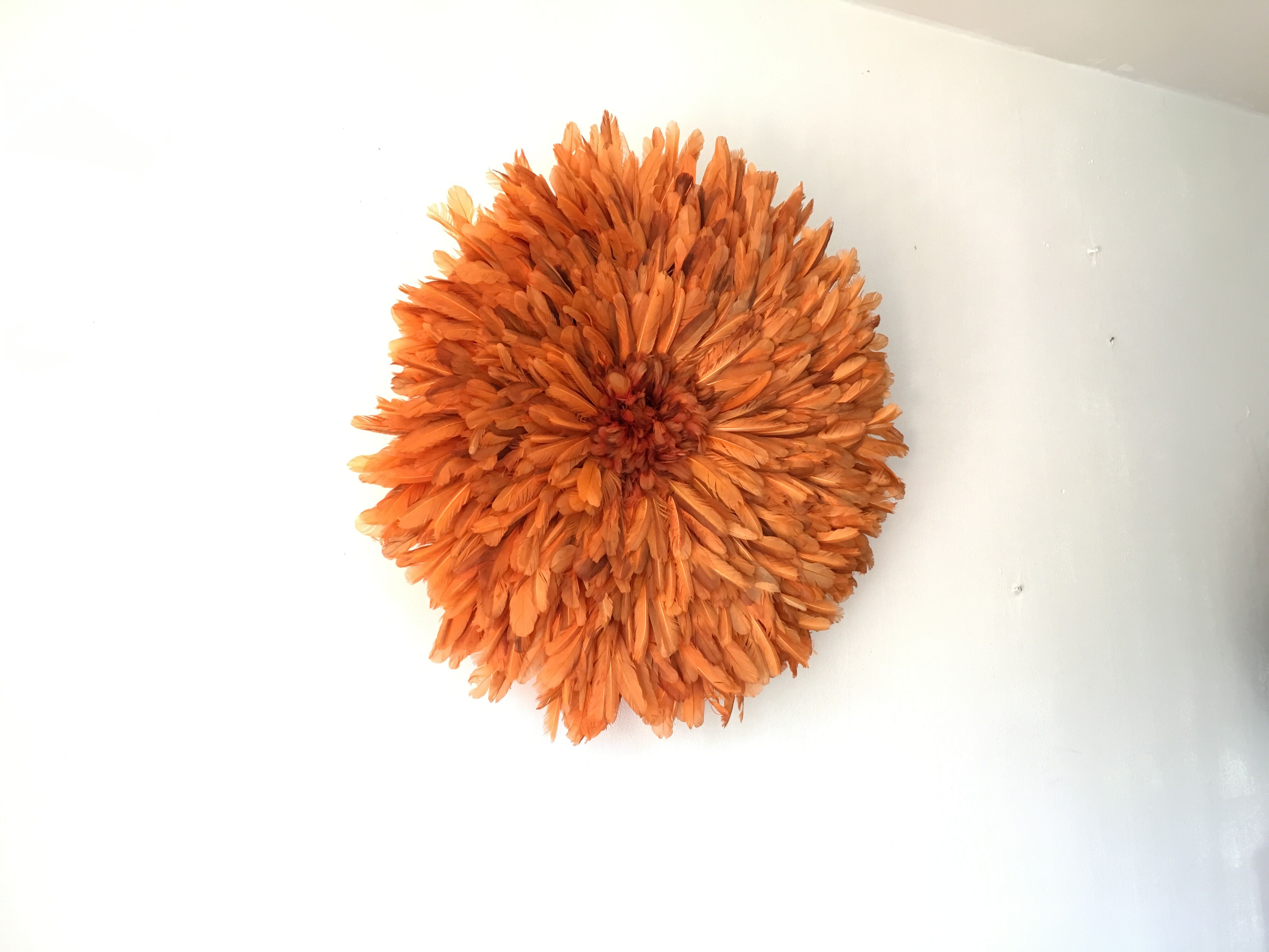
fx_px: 1063
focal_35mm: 29
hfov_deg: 61.7
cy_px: 476
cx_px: 634
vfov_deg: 48.2
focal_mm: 4.15
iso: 125
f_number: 2.2
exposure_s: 1/33
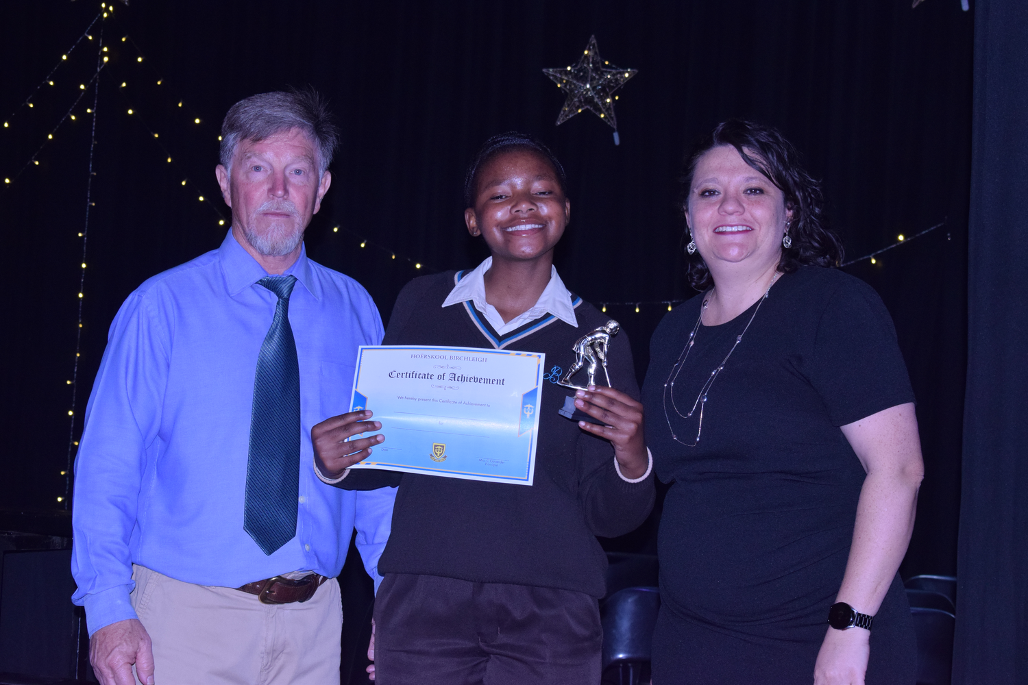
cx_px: 514
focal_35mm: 82
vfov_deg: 16.6
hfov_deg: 24.6
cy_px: 342
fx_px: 2356
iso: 1000
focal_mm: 55
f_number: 8
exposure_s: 1/60
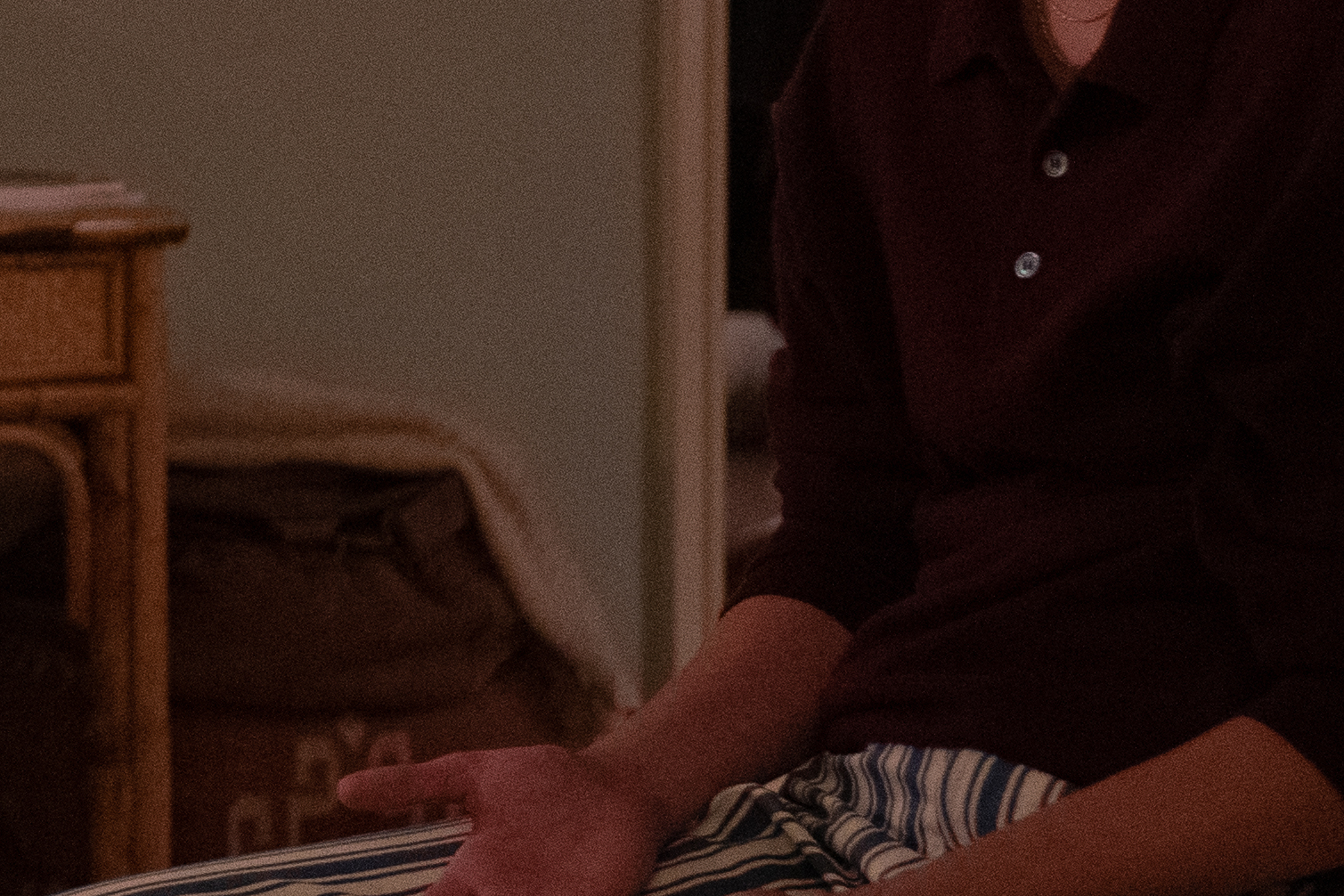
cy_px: 77
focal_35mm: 163
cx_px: -877
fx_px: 6085
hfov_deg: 11.9
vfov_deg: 8.4
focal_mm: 41
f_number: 2.8
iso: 6400
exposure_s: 1/80
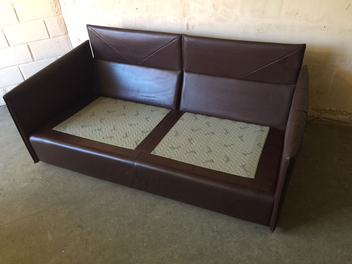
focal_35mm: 29
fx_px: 295
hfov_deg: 61.7
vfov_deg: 48.2
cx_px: 176
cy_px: 132
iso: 64
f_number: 2.2
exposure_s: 1/17
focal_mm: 4.15
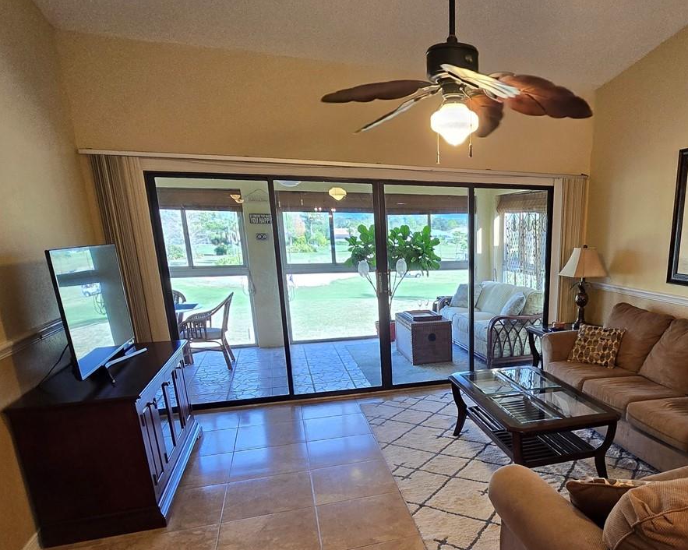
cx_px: 485
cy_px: 375
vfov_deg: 59.2
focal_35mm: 23
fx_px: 468
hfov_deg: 69.4
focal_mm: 2.2
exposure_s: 1/60
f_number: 2.2
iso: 200
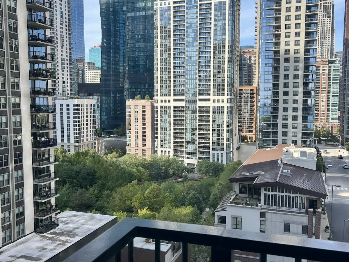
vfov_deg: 53.1
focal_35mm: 26
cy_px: 131
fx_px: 262
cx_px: 174
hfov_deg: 67.3
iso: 50
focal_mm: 5.7
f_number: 1.5
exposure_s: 1/1326
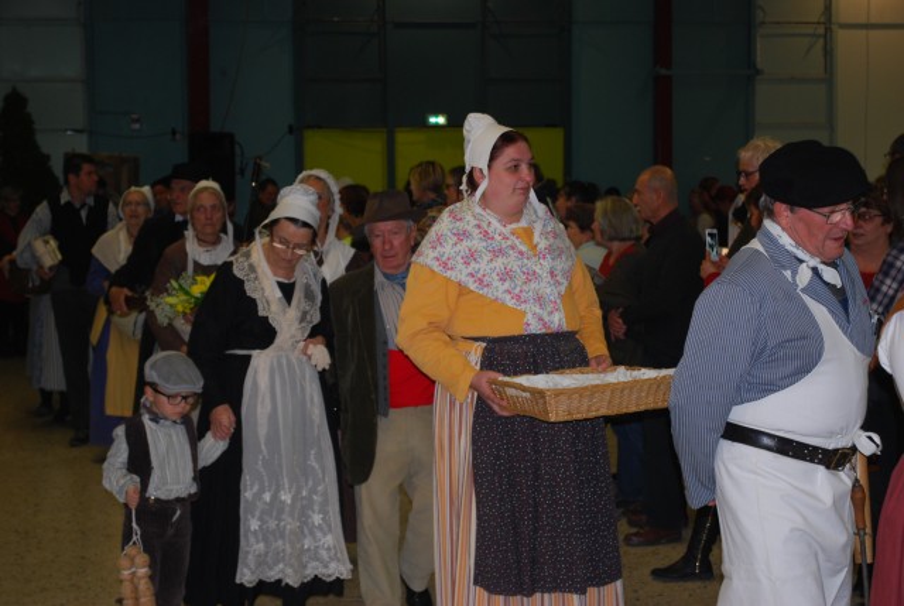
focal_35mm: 69
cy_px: 303
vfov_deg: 19.8
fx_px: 1735
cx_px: 452
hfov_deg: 29.2
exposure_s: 1/60
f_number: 5.3
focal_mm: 46
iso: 320
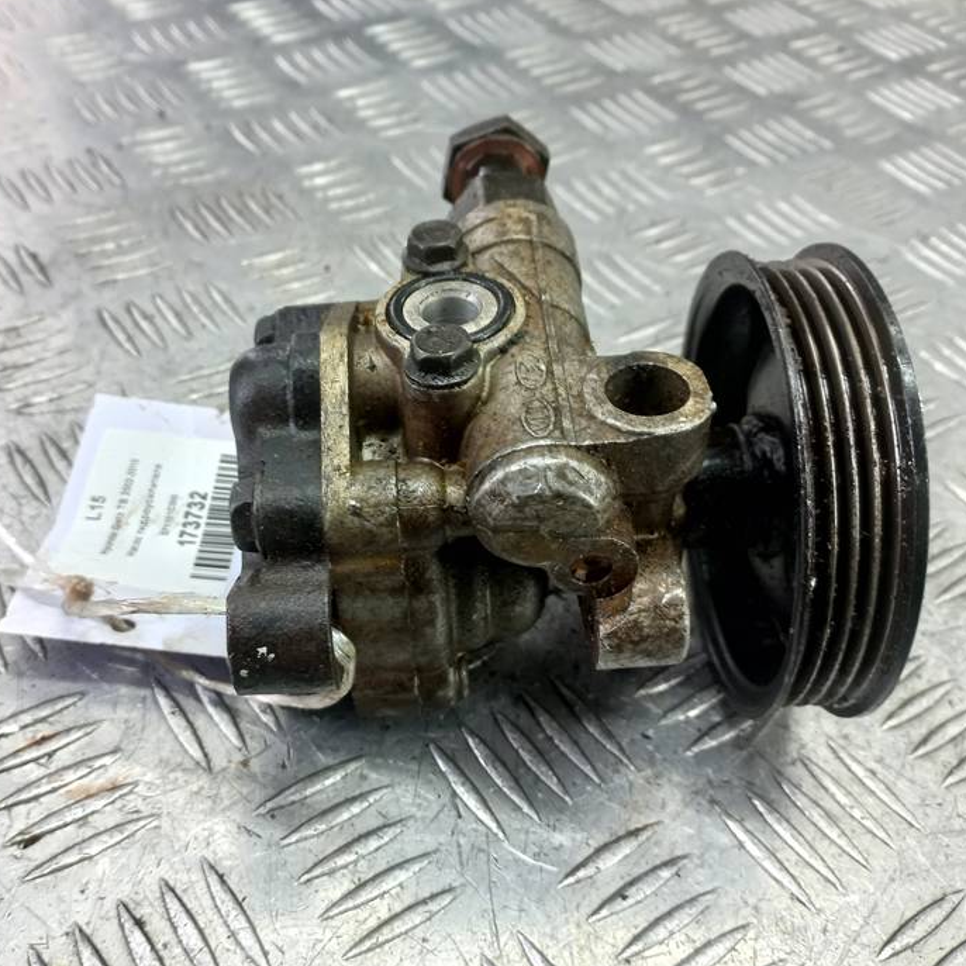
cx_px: 410
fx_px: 1042
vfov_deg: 49.7
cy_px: 506
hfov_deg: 49.6
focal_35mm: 33
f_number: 1.8
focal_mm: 4.6
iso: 100
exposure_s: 1/50
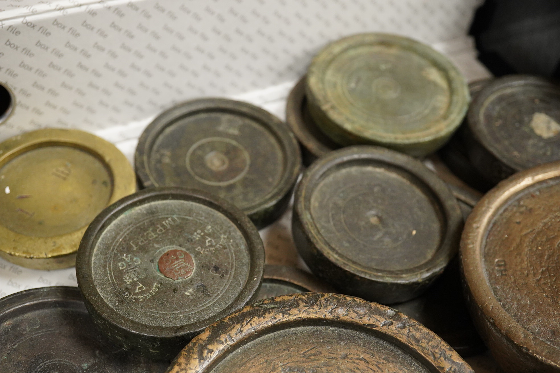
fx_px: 700
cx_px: 280
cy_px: 186
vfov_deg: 29.9
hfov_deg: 43.6
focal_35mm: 45
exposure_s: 1/125
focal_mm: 30
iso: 2500
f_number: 8
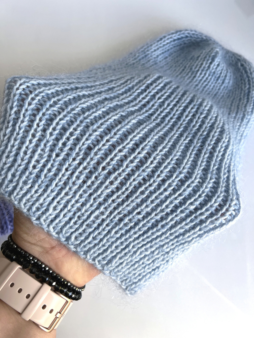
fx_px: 254
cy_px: 169
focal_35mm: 26
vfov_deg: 67.3
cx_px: 127
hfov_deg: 53.1
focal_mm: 5.7
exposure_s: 1/121
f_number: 1.5
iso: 40
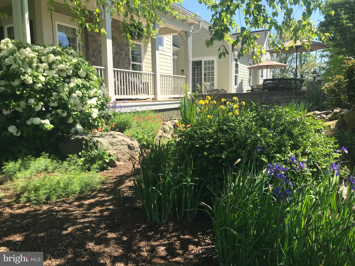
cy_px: 133
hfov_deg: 63.4
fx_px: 287
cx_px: 178
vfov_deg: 49.7
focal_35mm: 28
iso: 20
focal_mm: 3.99
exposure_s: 1/1064
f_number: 1.8
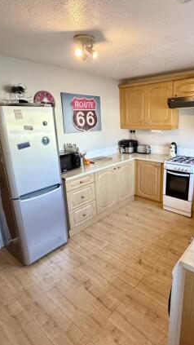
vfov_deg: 83.8
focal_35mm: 21
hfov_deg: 53.0
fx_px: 192
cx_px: 122
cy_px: 170
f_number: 2.2
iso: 320
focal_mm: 2.22
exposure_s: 1/115
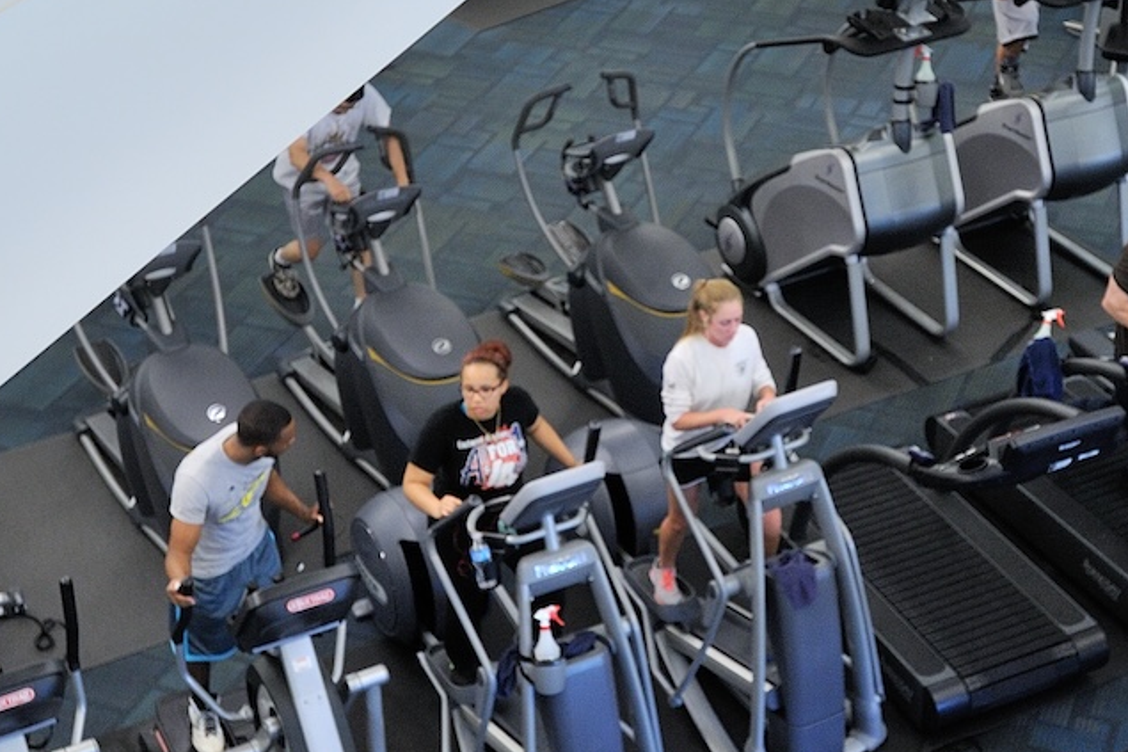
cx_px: 716
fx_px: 2130
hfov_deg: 29.5
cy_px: 290
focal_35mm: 68
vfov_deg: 20.0
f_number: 3.2
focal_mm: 30
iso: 1600
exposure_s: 1/160
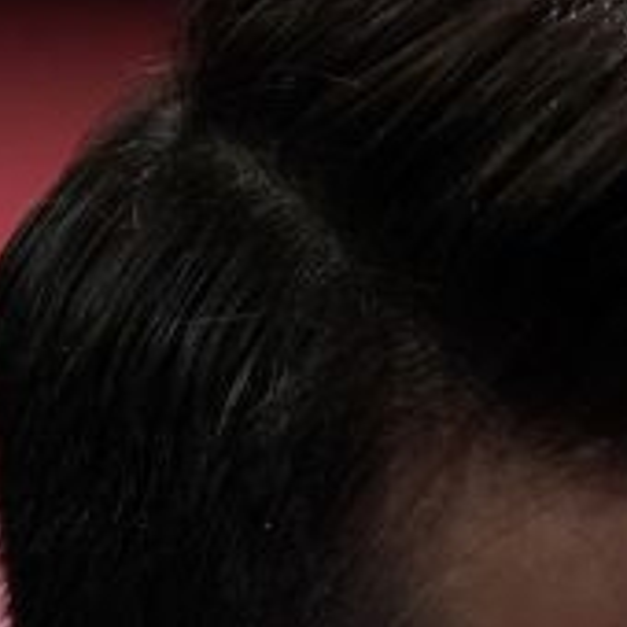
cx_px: 1638
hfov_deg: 0.5
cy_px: 1822
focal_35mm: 3607
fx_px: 73917
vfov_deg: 0.5
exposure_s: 1/500
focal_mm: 400
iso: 640
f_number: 2.8
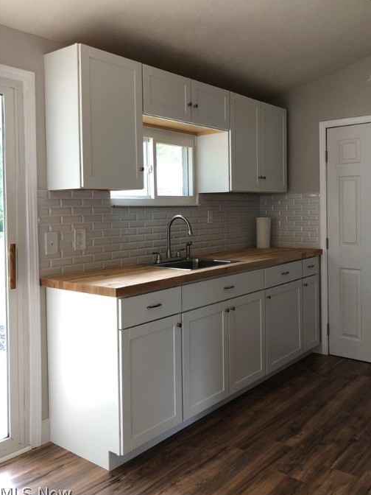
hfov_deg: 44.1
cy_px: 222
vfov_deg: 56.7
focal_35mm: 32
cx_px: 207
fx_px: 457
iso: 32
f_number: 1.8
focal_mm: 3.99
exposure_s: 1/30
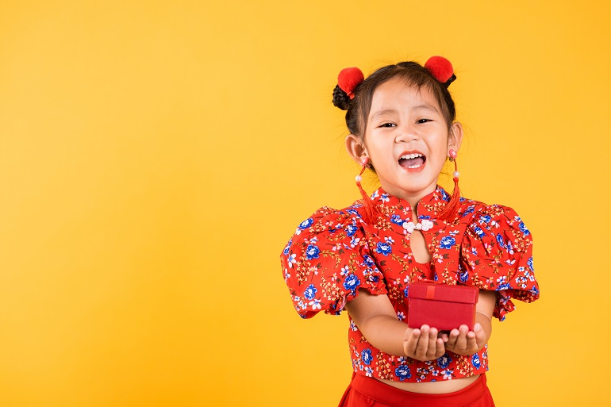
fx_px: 1900
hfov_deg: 18.3
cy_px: 204
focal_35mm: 112
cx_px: 306
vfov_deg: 12.2
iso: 100
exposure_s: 1/160
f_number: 5.6
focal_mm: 112
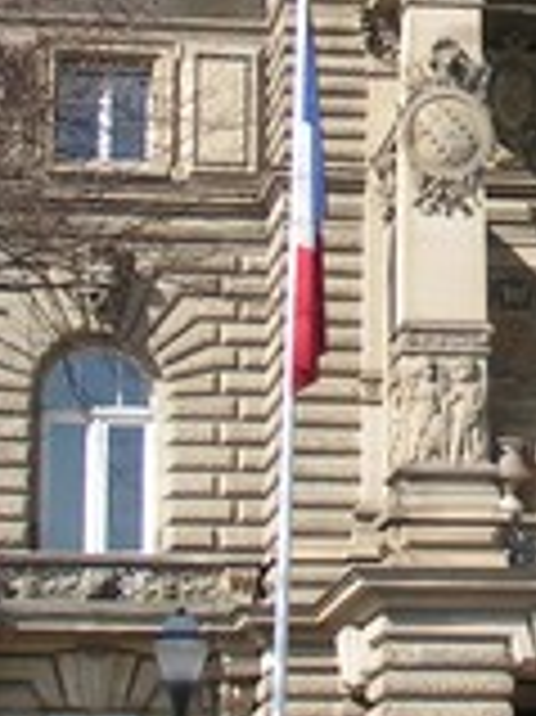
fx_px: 3742
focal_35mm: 181
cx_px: 730
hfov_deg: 8.1
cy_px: 7
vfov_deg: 10.8
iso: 50
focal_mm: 7.3
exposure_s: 1/250
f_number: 5
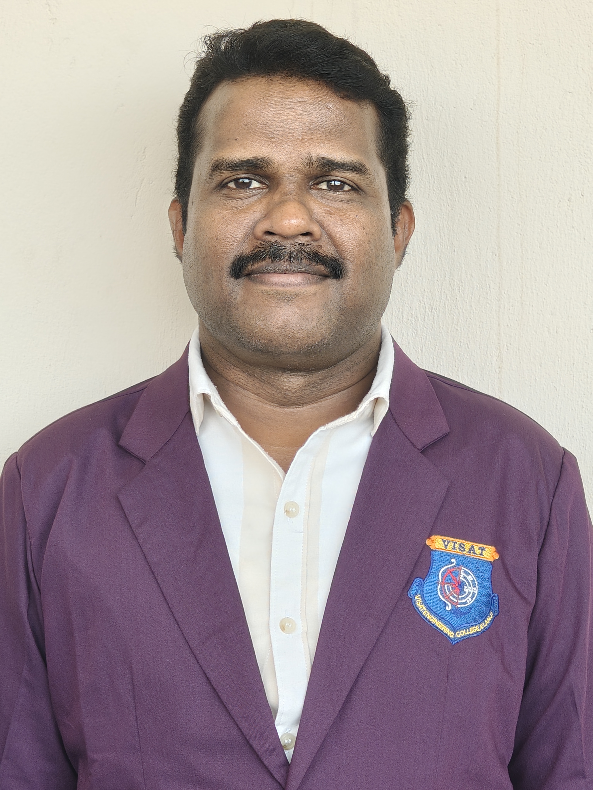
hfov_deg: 11.9
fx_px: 2855
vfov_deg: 15.8
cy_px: 395
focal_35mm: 125
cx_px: 296
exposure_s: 1/100
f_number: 2.55
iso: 239
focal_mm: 13.3
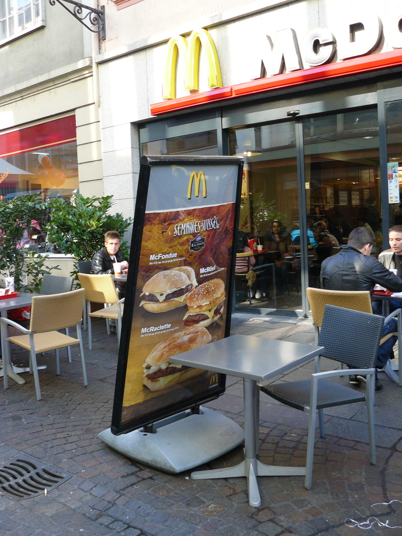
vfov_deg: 51.4
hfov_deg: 39.7
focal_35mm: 36
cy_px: 268
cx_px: 201
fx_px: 557
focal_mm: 6
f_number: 2.8
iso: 100
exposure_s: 1/60
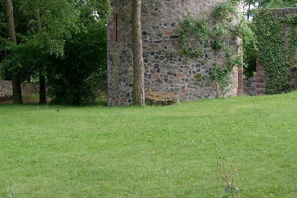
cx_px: 147
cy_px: 48
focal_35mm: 66
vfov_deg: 20.4
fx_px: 544
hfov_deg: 30.5
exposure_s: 1/95.2
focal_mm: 9.82
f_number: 4
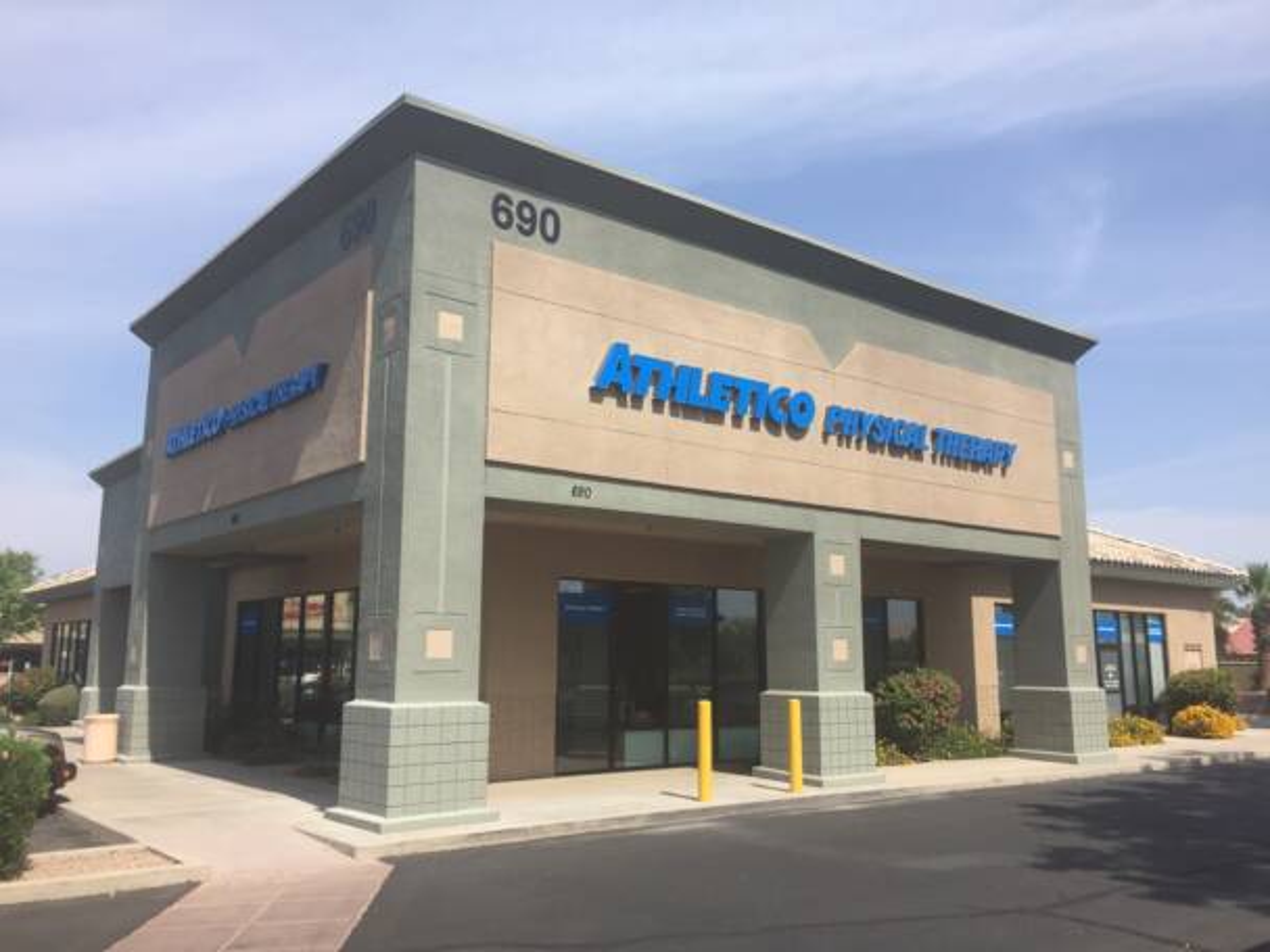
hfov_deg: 61.7
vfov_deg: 48.2
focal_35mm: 29
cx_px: 635
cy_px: 476
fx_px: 1064
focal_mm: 4.15
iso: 32
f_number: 2.2
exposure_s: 1/1980
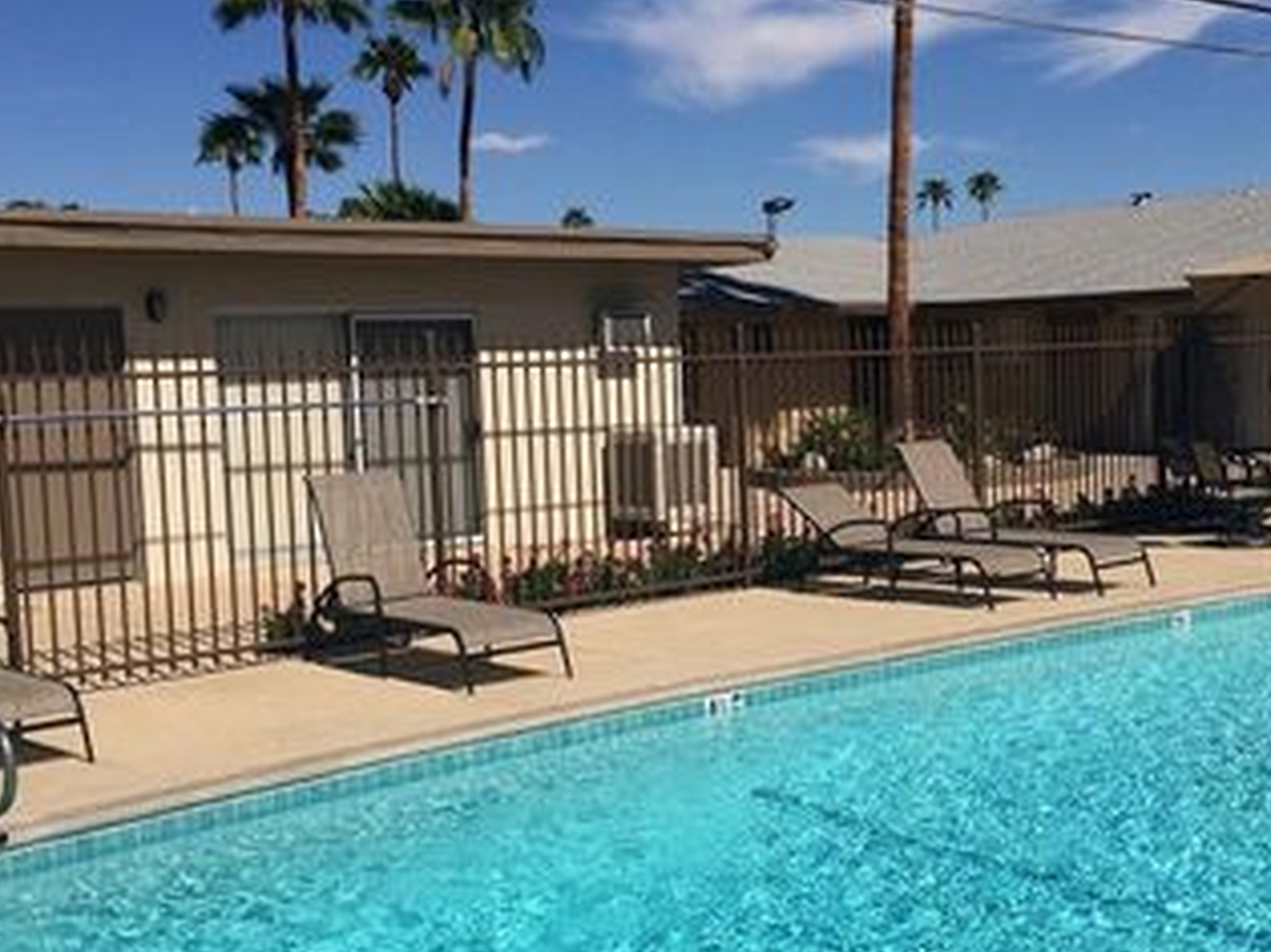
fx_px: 1688
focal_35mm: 46
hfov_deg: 41.1
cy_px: 526
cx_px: 750
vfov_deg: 31.5
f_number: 2.2
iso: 32
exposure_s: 1/4566
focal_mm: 4.15
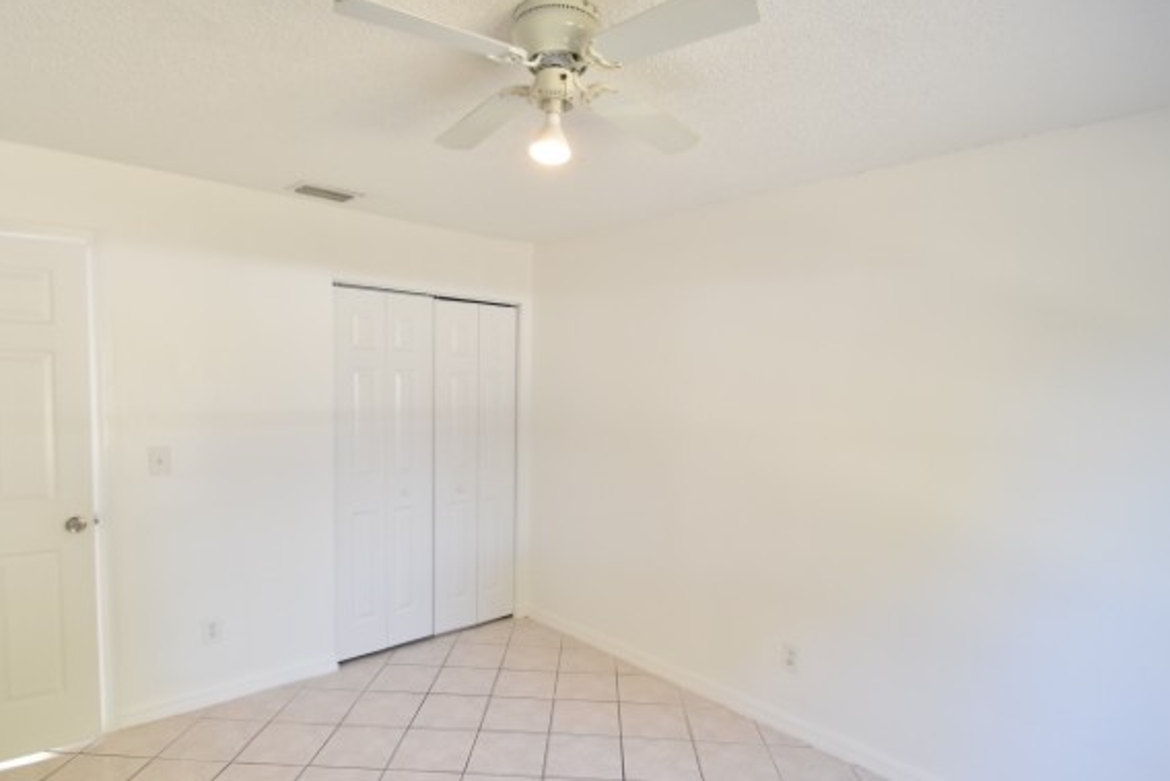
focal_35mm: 19
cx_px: 575
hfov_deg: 86.9
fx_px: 618
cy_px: 418
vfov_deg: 64.5
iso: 800
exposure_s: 1/180
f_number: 3.5
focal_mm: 10
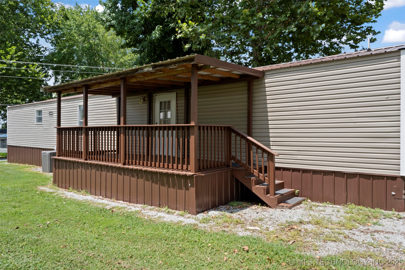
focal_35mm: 23
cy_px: 135
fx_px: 262
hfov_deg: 75.4
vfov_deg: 54.5
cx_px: 202
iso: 250
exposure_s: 1/250
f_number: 9
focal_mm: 23.3
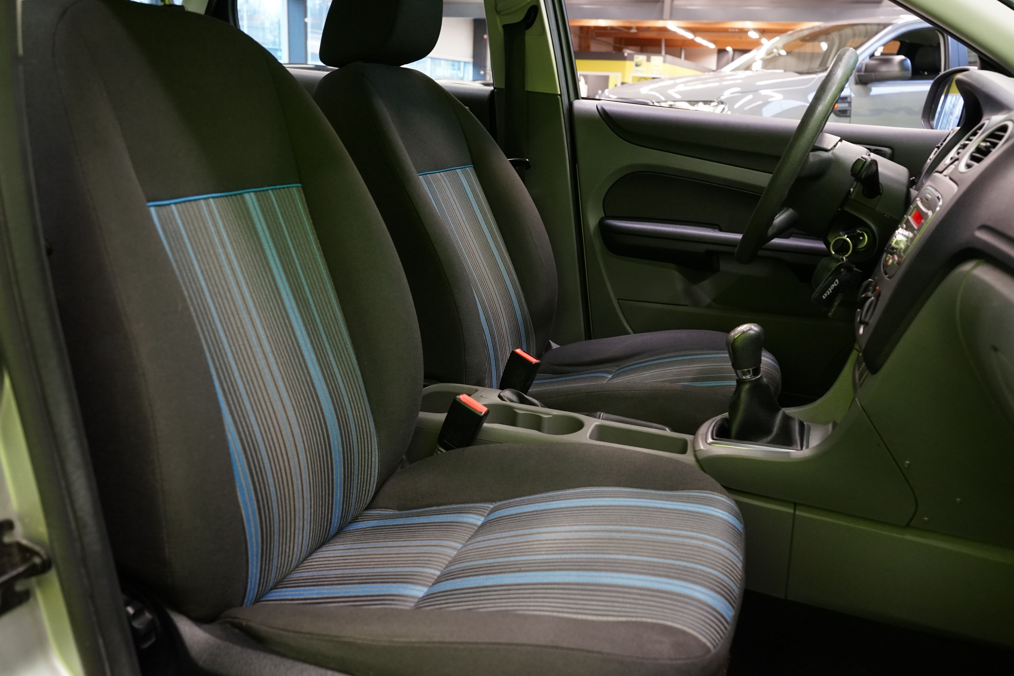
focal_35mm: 31
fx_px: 873
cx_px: 507
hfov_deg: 60.3
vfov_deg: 42.3
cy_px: 338
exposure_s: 1/20
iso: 2000
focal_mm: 31
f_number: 5.6
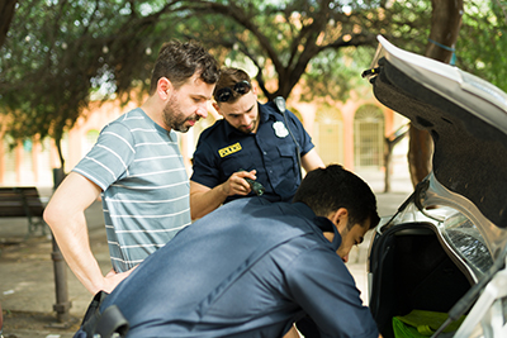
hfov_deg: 54.4
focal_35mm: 35
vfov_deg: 37.9
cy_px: 169
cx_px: 254
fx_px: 493
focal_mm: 35
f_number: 1.8
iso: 100
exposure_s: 1/250
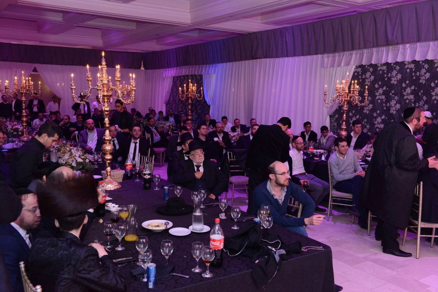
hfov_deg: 54.4
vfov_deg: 37.9
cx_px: 219
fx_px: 426
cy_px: 146
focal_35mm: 35
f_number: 5.6
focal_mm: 35
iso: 5000
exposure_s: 1/100
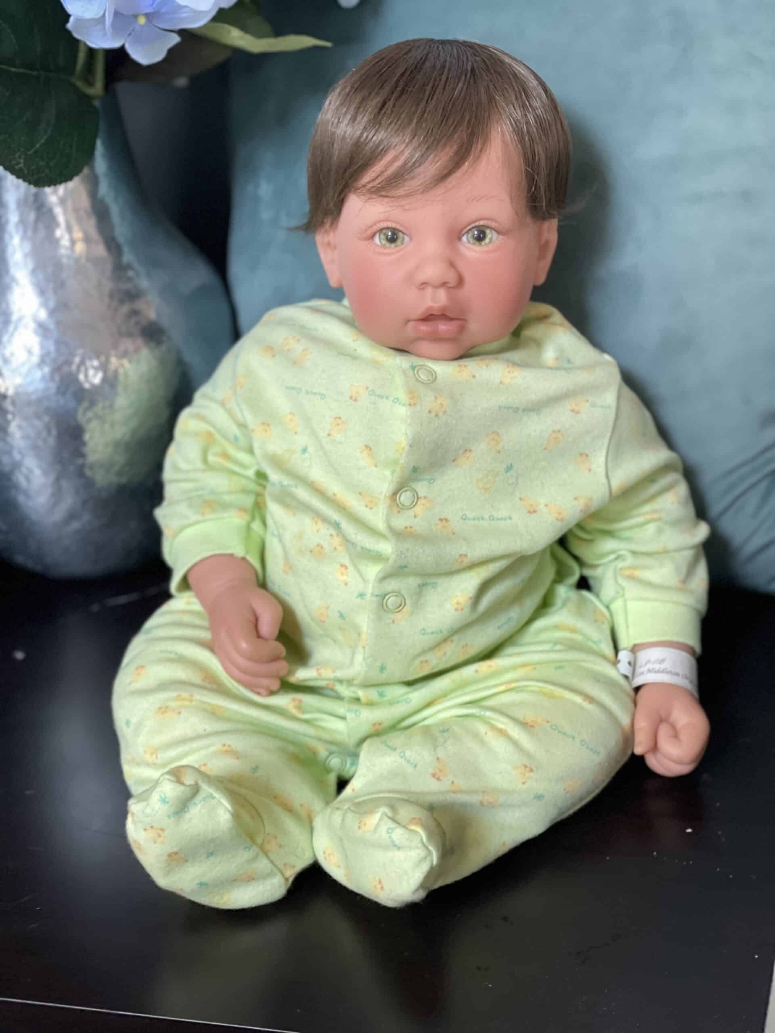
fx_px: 1552
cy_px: 516
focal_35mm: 52
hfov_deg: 28.0
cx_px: 388
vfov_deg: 36.8
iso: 250
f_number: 2
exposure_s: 1/40
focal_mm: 6
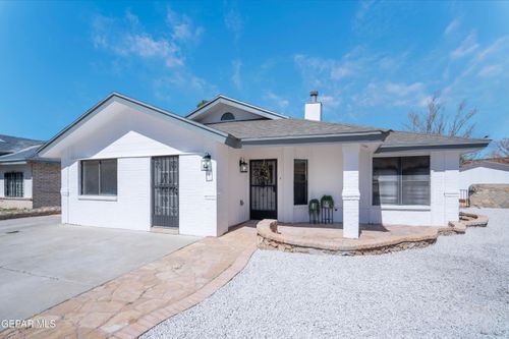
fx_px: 240
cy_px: 170
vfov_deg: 70.4
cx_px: 254
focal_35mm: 17
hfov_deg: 93.3
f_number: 9
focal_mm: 17
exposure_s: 1/320
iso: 100
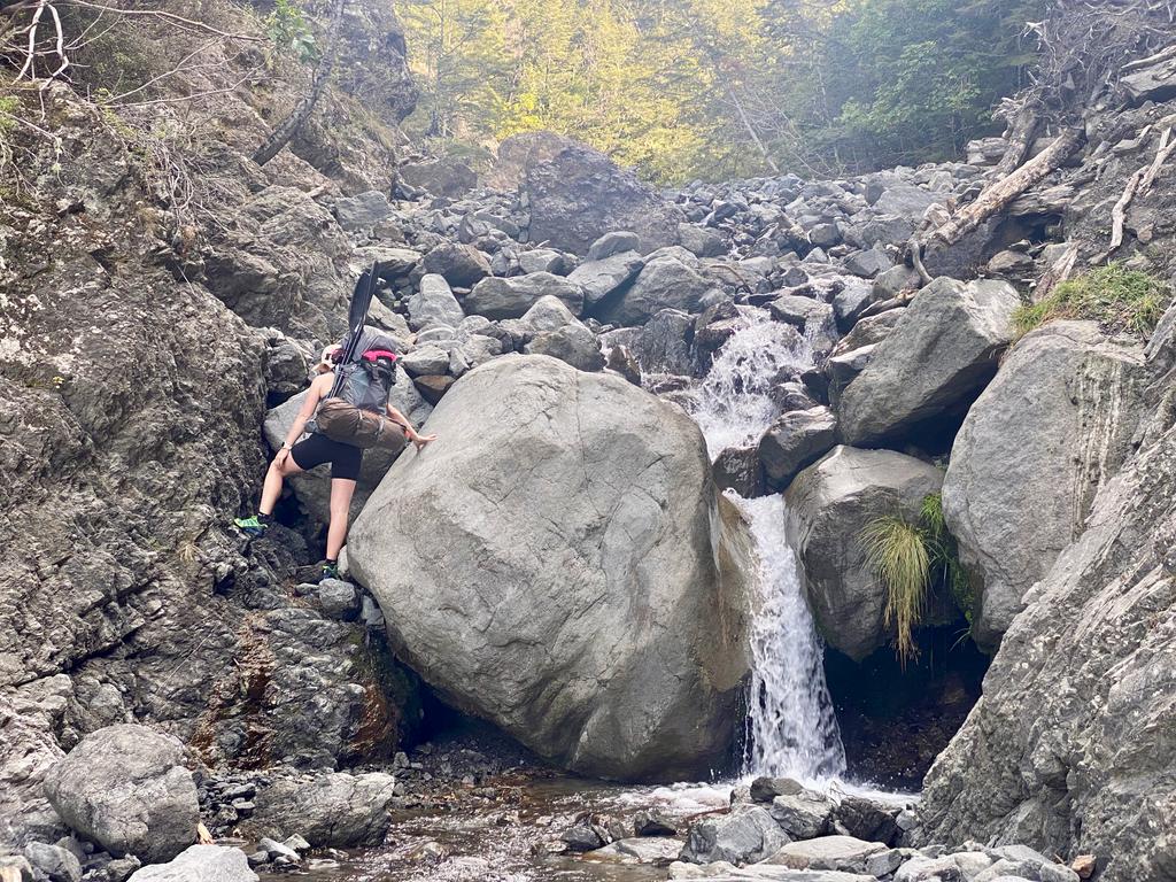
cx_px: 588
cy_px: 441
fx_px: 1767
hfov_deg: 36.8
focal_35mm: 52
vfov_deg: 28.0
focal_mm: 6
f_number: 2
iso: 40
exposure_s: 1/122
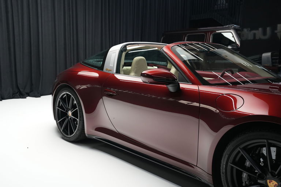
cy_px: 94
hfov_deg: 54.4
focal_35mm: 35
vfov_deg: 37.9
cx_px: 140
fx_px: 273
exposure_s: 1/40
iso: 2000
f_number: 4
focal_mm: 35
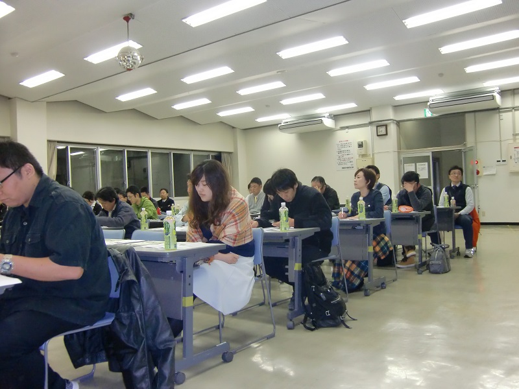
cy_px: 194
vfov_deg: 48.2
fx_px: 435
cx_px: 260
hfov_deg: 61.7
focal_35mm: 29
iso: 400
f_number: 3.5
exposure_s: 1/60
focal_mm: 5.2
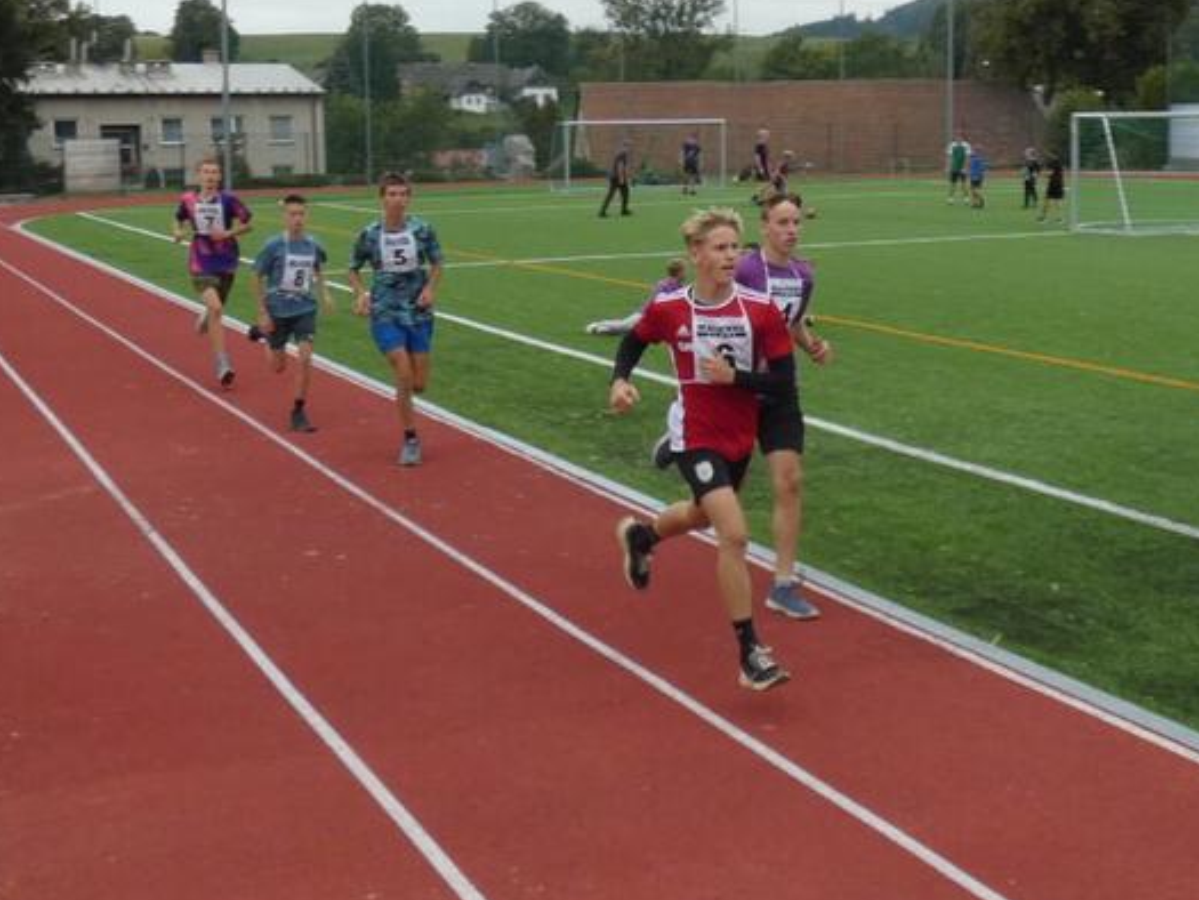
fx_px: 1767
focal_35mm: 51
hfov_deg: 37.3
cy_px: 329
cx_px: 745
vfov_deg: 28.5
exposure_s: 1/250
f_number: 2.8
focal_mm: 3.6
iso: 80
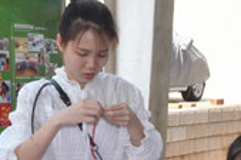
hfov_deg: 23.2
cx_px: 121
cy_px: 233
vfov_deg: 14.5
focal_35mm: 88
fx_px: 588
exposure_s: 1/250
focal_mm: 18
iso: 3200
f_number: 20
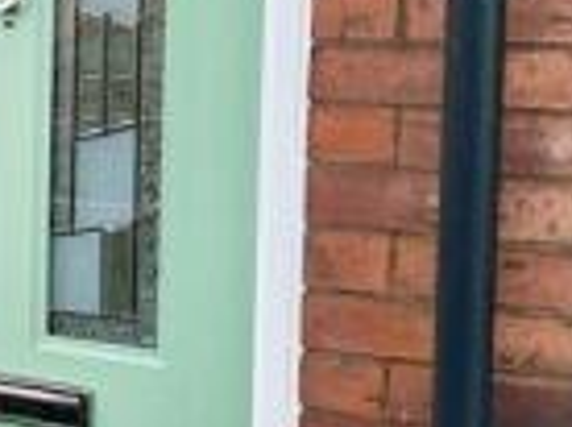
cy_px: 81
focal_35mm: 102
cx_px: -371
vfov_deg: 14.4
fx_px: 1683
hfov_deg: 16.8
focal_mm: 6.76
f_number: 1.78
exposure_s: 1/121
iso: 100
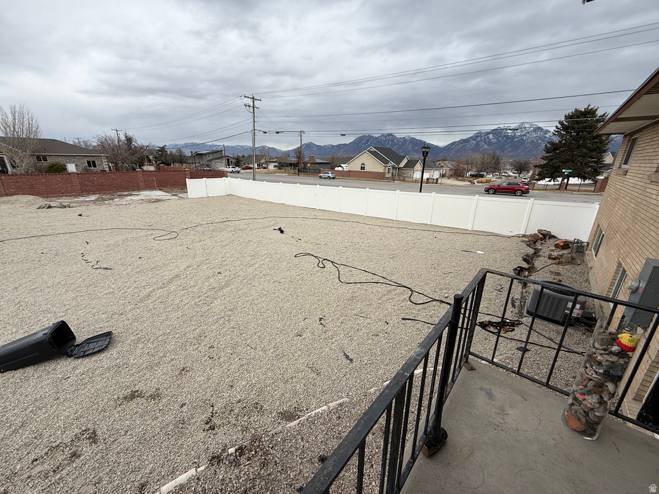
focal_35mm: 14
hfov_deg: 102.1
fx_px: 267
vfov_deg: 85.7
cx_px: 330
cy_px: 247
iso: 50
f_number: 2.2
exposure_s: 1/1050
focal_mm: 2.22
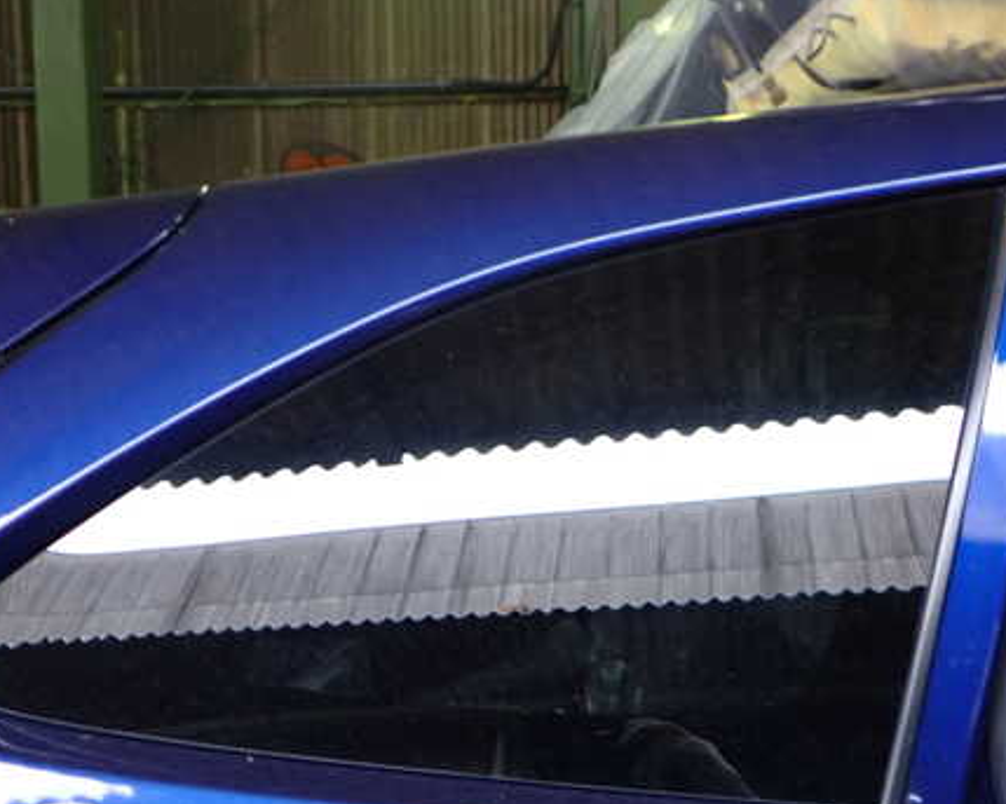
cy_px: 464
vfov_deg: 36.4
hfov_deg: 44.8
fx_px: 1220
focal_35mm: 41
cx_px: 488
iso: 250
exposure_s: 1/30
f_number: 2.3
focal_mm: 5.4
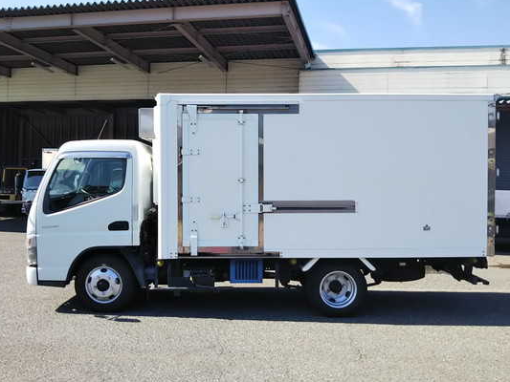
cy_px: 193
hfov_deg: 51.3
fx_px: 531
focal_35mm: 36
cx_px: 251
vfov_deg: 39.7
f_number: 2.2
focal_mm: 4
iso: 20
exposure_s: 1/557
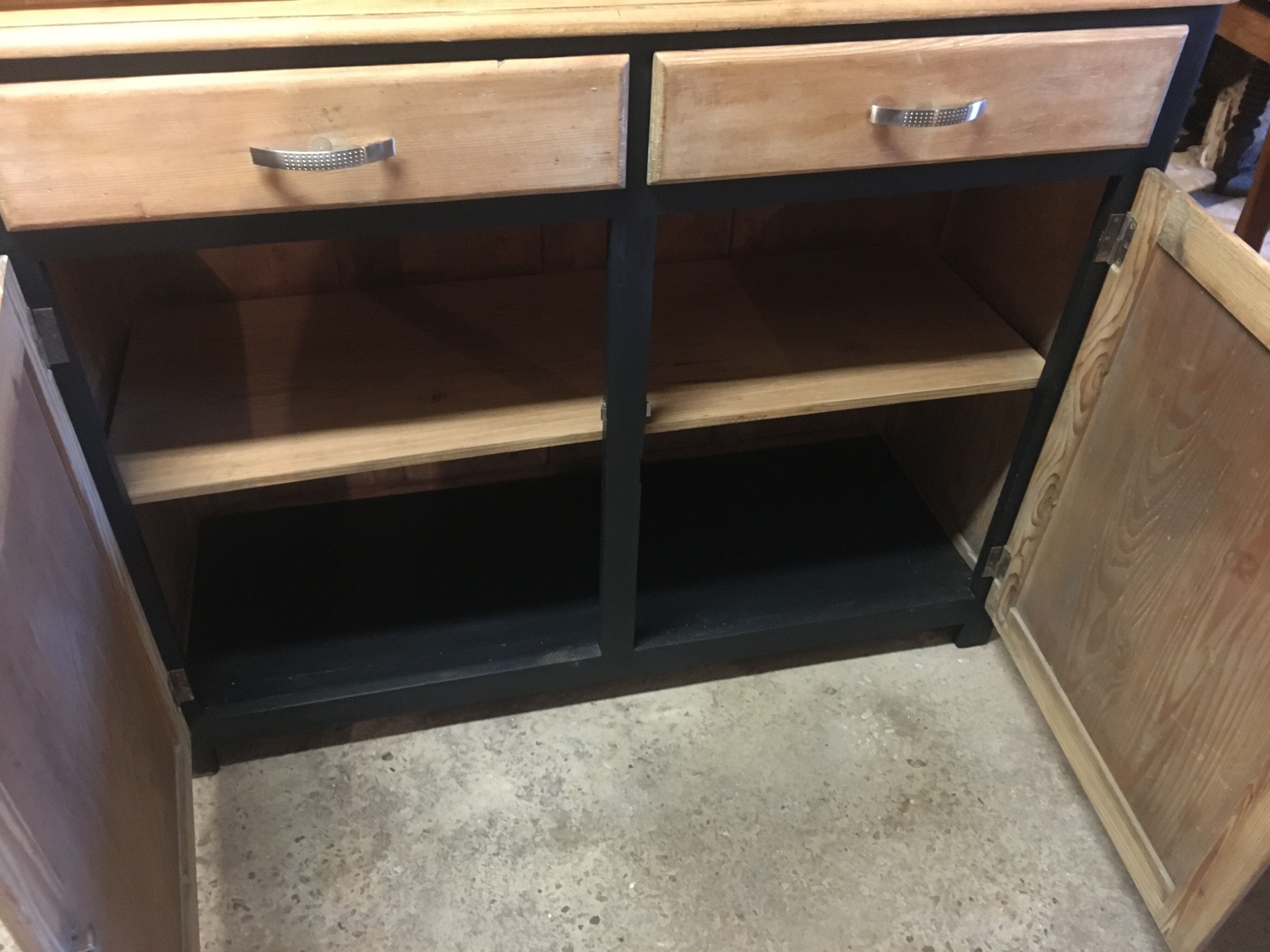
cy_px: 476
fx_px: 1064
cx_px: 635
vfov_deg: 48.2
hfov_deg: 61.7
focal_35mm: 29
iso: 500
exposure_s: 1/17
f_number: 2.2
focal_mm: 4.15
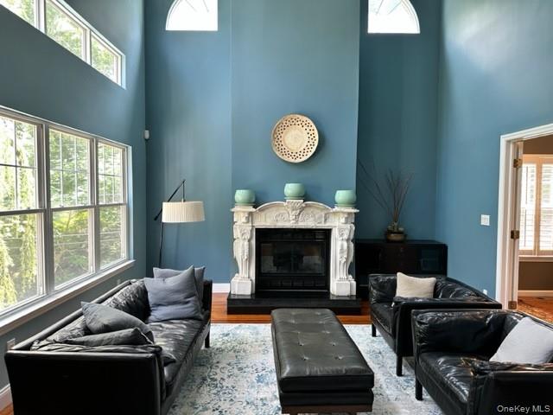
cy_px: 208
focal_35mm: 24
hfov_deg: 71.6
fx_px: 383
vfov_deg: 56.8
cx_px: 276
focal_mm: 6.86
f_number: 1.78
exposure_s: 1/60
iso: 125
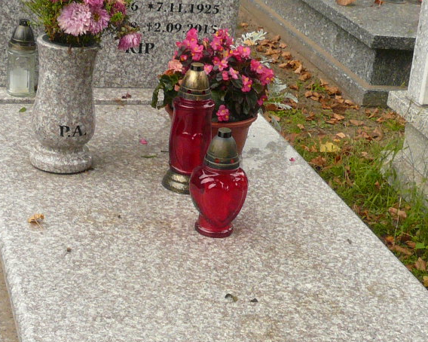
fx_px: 975
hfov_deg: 24.8
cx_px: 224
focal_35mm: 77
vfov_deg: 19.8
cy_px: 243
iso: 100
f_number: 2.8
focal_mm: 4.6
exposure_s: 1/160
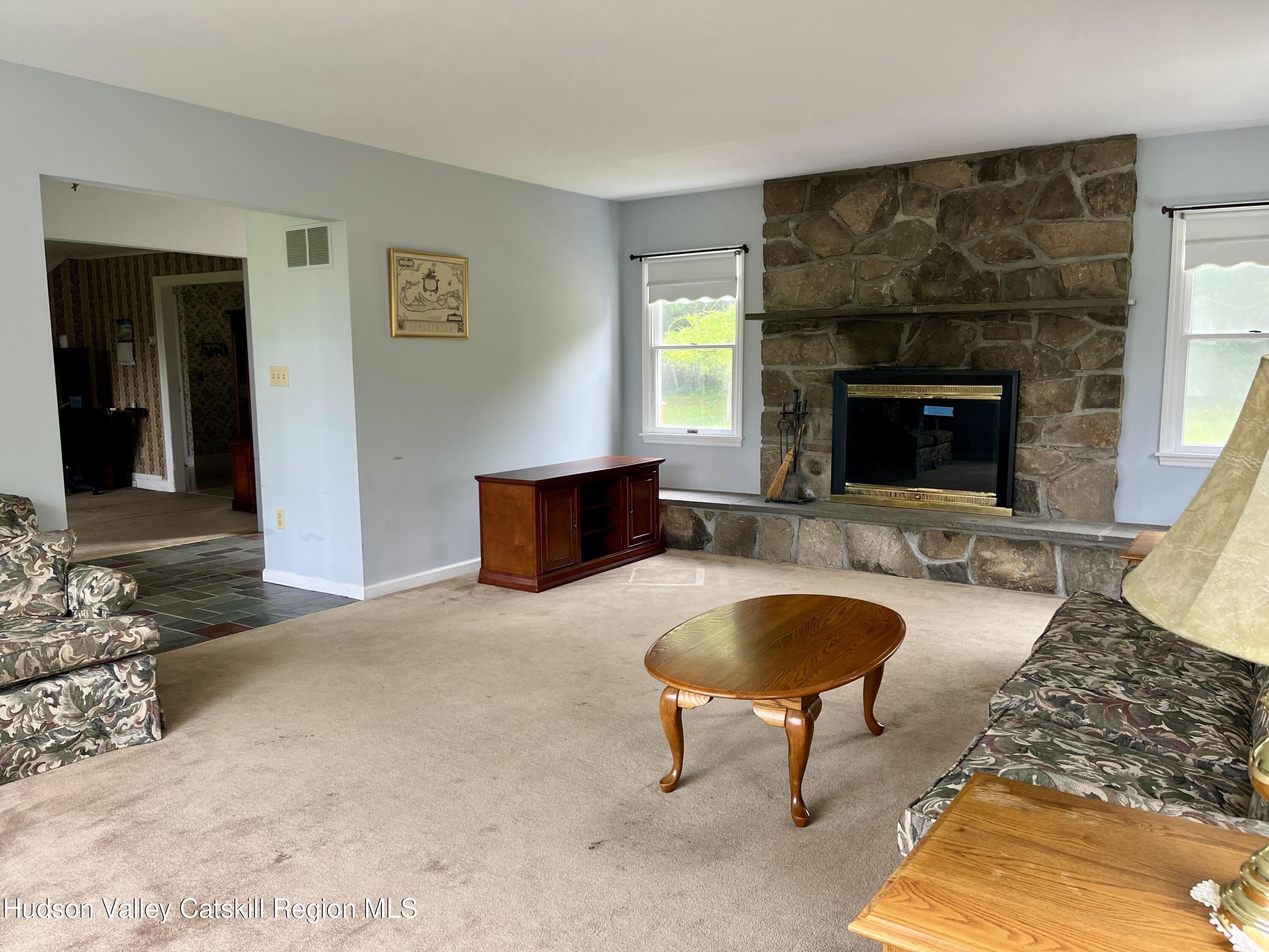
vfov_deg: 53.1
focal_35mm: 26
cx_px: 634
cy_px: 476
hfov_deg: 67.3
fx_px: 953
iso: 80
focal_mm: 5.1
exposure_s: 1/121
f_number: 1.6
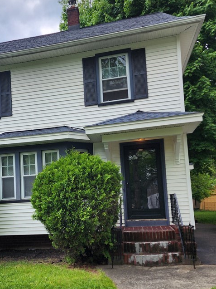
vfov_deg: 49.7
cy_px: 179
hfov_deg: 37.8
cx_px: 57
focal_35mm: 37
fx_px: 308
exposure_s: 1/437
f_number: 1.8
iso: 12
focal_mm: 6.4
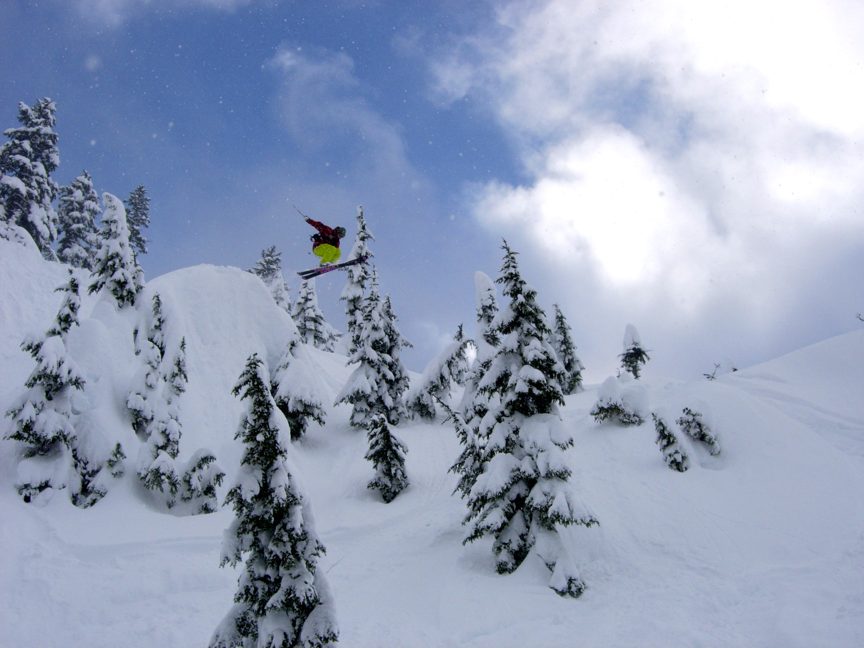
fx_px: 1273
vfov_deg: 28.6
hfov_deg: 37.5
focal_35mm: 51
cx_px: 432
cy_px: 324
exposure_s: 1/1407
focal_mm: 10.6
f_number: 5.4
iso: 64
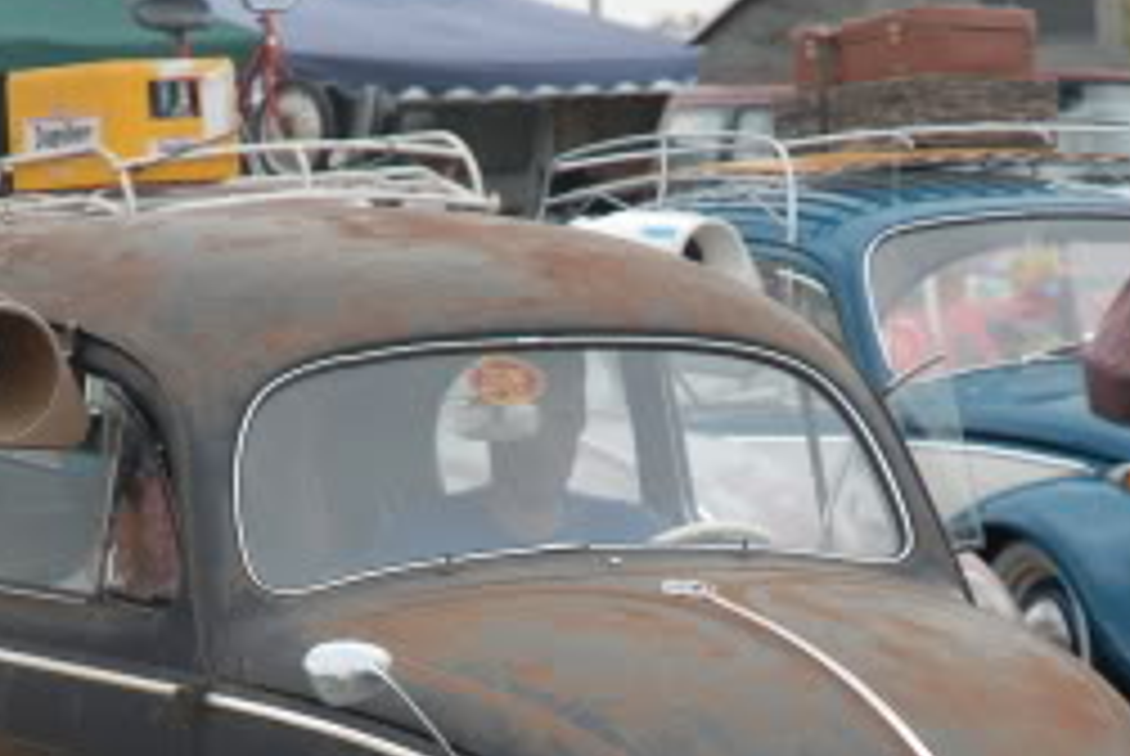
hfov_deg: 8.2
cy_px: 842
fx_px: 7888
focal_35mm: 251
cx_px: 464
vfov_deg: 5.5
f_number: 4.5
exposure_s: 1/200
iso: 100
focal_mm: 70
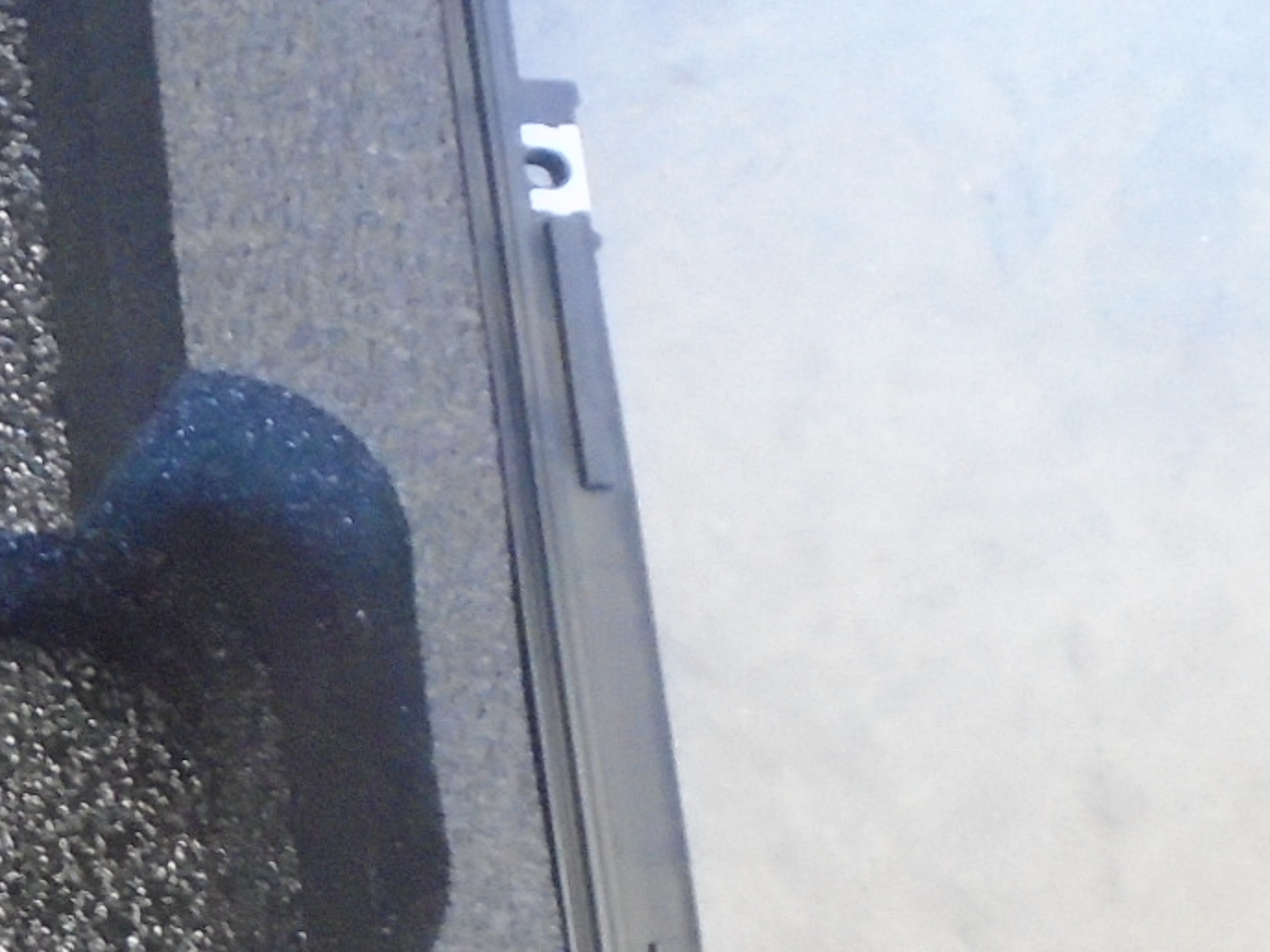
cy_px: 959
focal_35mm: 98
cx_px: -751
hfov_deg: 17.5
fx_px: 3595
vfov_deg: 14.8
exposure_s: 1/25
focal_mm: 4.6
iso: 400
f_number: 3.2
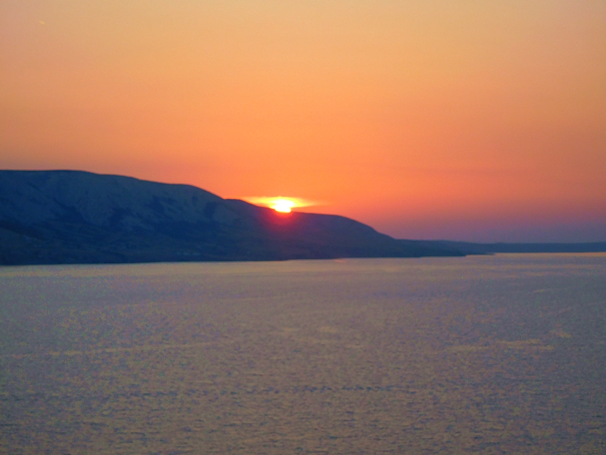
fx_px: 1961
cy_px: 228
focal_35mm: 112
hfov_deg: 17.6
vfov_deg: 13.2
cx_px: 303
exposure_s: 1/160
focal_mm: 20
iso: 125
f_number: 4.9
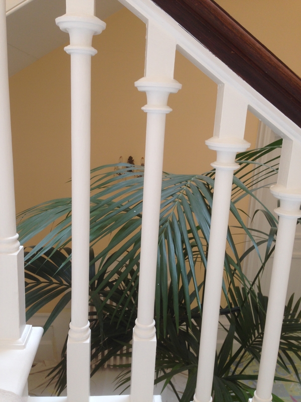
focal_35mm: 33
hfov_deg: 42.9
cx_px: 150
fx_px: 383
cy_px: 201
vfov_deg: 55.4
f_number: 2.4
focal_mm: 4.12
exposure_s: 1/20
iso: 50
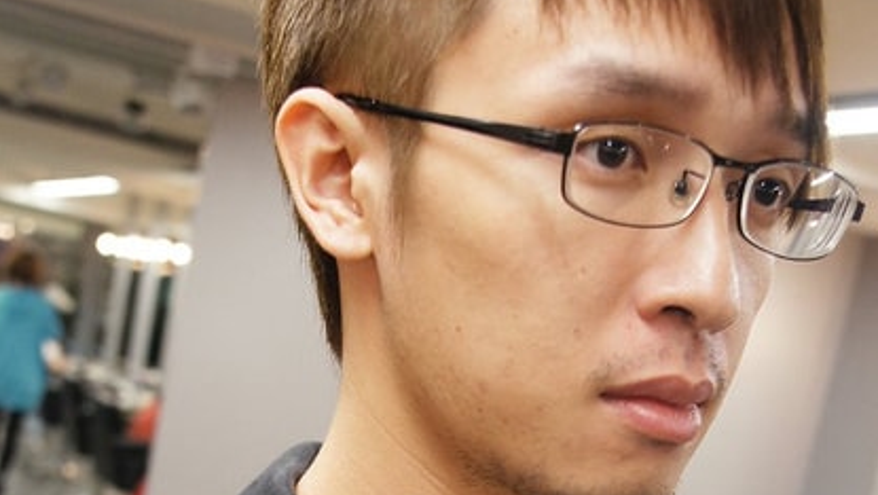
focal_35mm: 58
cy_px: 552
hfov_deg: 36.0
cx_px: 446
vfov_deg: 19.8
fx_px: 1351
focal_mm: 24
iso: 800
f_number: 4
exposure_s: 1/40
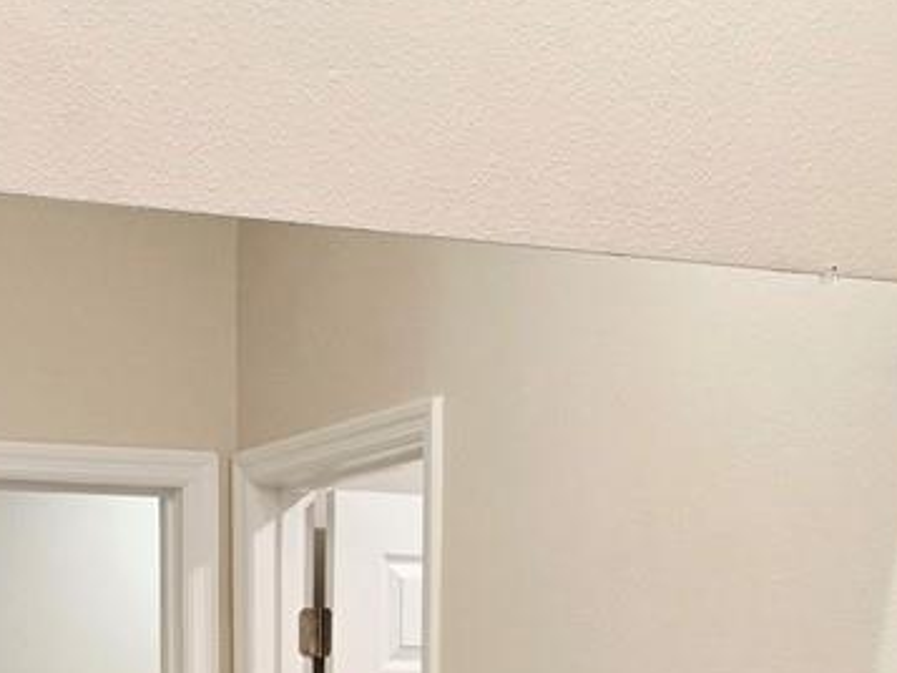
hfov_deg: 19.1
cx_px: 369
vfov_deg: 13.0
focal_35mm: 103
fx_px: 2670
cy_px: 1210
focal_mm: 6.3
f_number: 1.7
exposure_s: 1/120
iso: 125
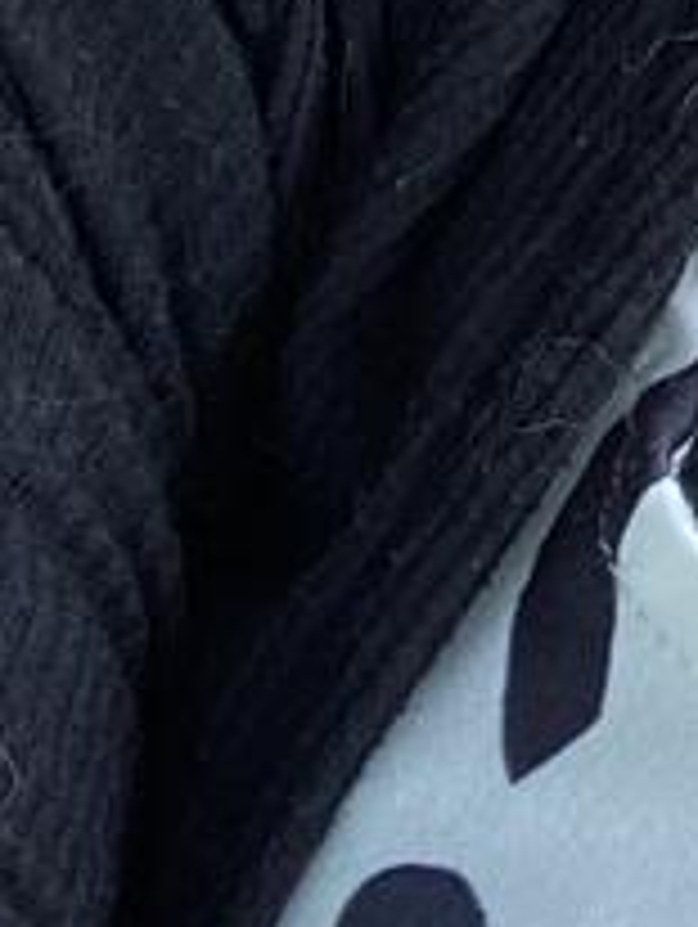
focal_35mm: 186
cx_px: 2017
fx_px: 4990
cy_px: -1040
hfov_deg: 7.2
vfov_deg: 9.7
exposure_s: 1/122
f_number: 2.2
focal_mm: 2.71
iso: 64
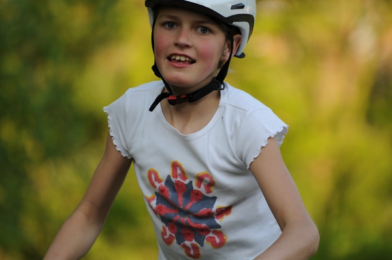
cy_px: 130
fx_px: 3261
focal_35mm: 300
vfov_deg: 4.6
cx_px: 196
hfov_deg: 6.9
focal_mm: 200
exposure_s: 1/800
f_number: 2.8
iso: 200
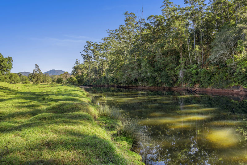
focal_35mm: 23
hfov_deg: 76.1
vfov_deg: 55.1
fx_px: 158
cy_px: 82
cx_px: 124
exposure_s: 1/40
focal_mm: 23
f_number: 9
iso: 200
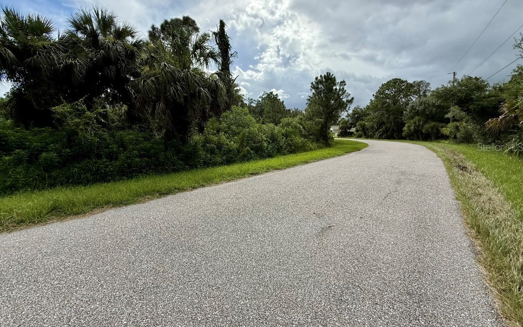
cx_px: 261
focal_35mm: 15
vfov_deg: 74.6
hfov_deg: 101.5
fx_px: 214
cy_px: 147
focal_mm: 2.22
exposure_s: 1/2024
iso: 64
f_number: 2.2
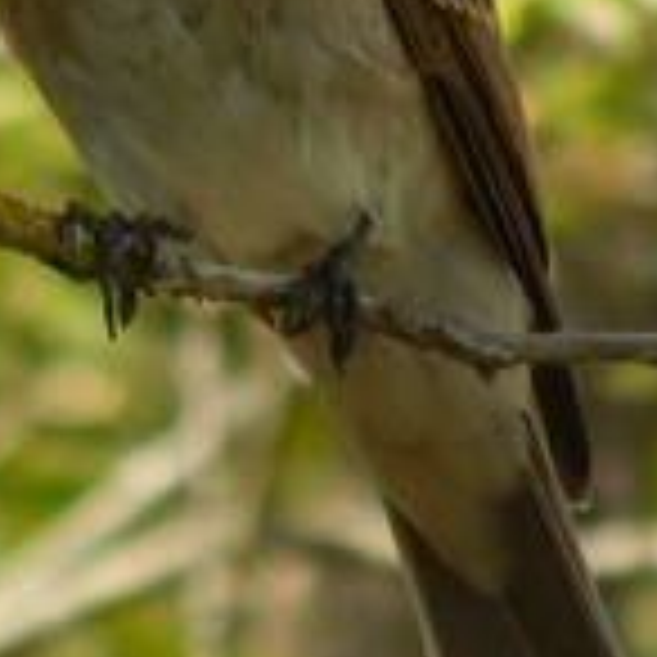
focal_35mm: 3270
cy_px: 243
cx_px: 166
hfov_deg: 0.5
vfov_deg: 0.5
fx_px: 70217
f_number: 5.8
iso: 125
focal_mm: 120
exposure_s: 1/160
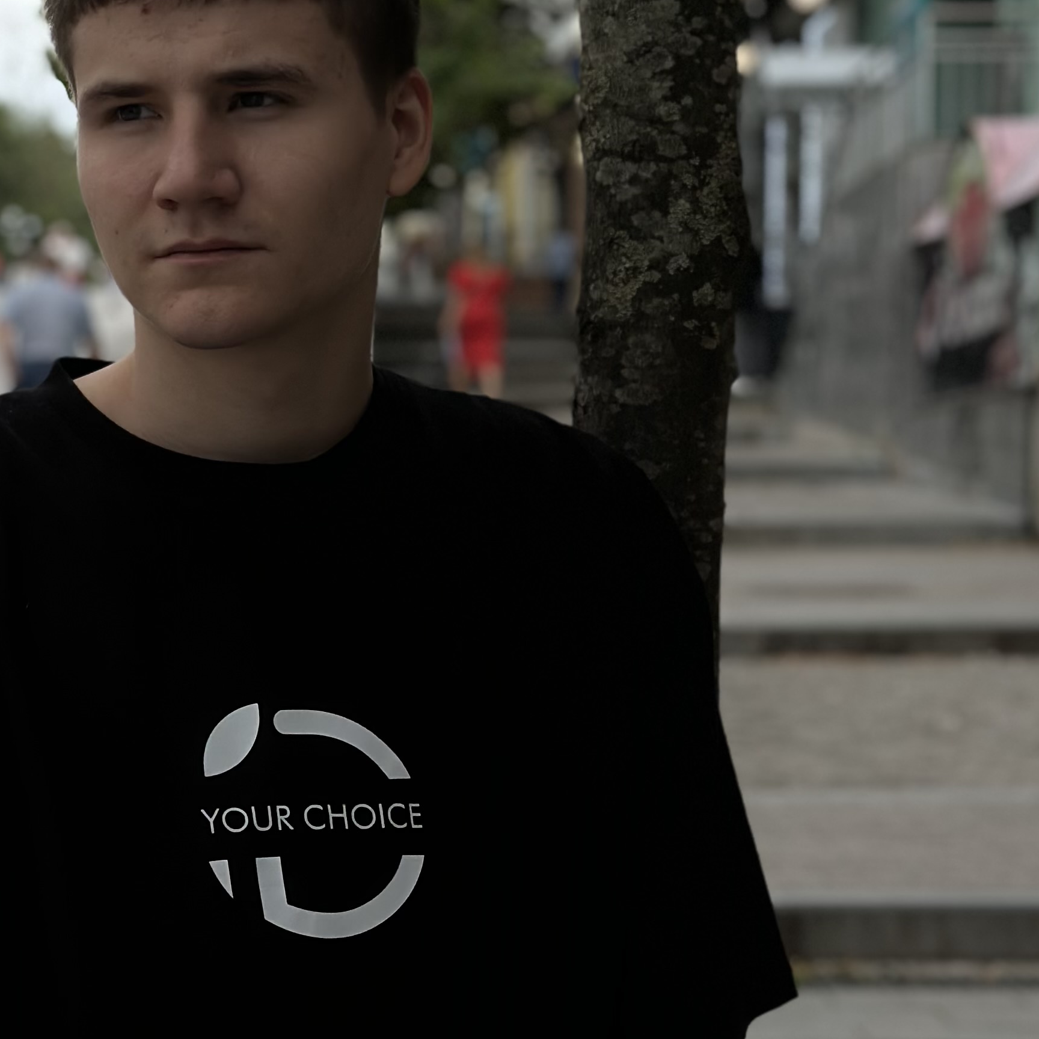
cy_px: 506
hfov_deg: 17.4
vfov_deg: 17.6
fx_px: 3362
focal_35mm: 99
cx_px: 169
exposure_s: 1/1721
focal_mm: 6.86
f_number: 1.78
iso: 80
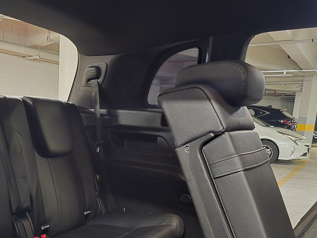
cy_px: 176
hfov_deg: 50.3
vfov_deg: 38.7
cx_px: 102
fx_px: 330
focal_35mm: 36
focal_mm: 6.3
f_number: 1.7
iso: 2000
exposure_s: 1/17.2
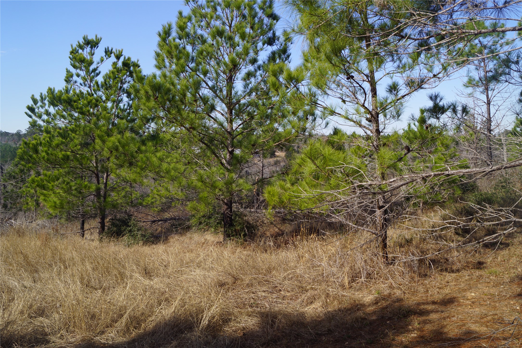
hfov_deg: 57.2
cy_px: 174
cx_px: 261
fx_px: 478
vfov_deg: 40.0
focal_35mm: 33
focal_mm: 22
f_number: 11
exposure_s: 1/80
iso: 100
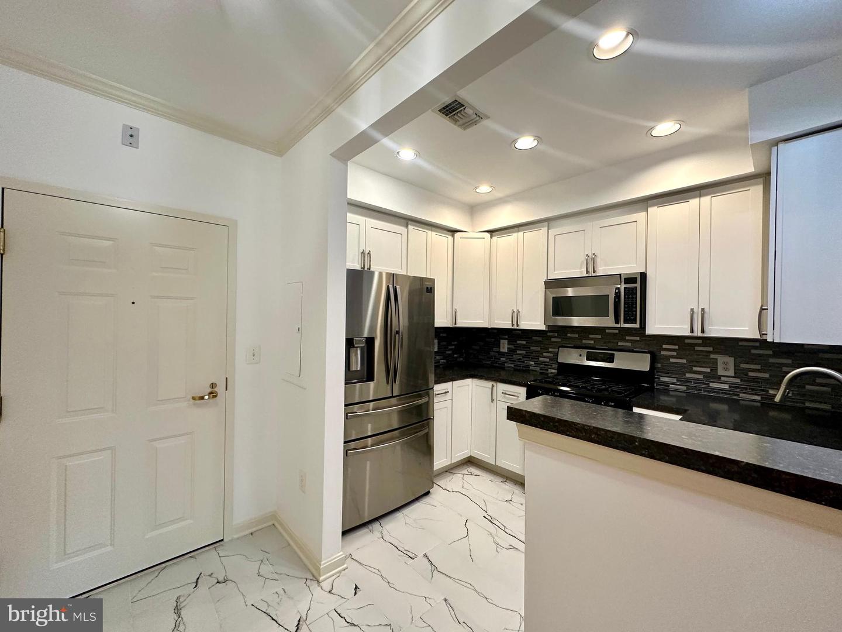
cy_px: 316
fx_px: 341
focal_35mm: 14
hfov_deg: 102.1
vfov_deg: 85.7
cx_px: 421
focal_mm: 2.22
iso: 200
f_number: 2.2
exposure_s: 1/120
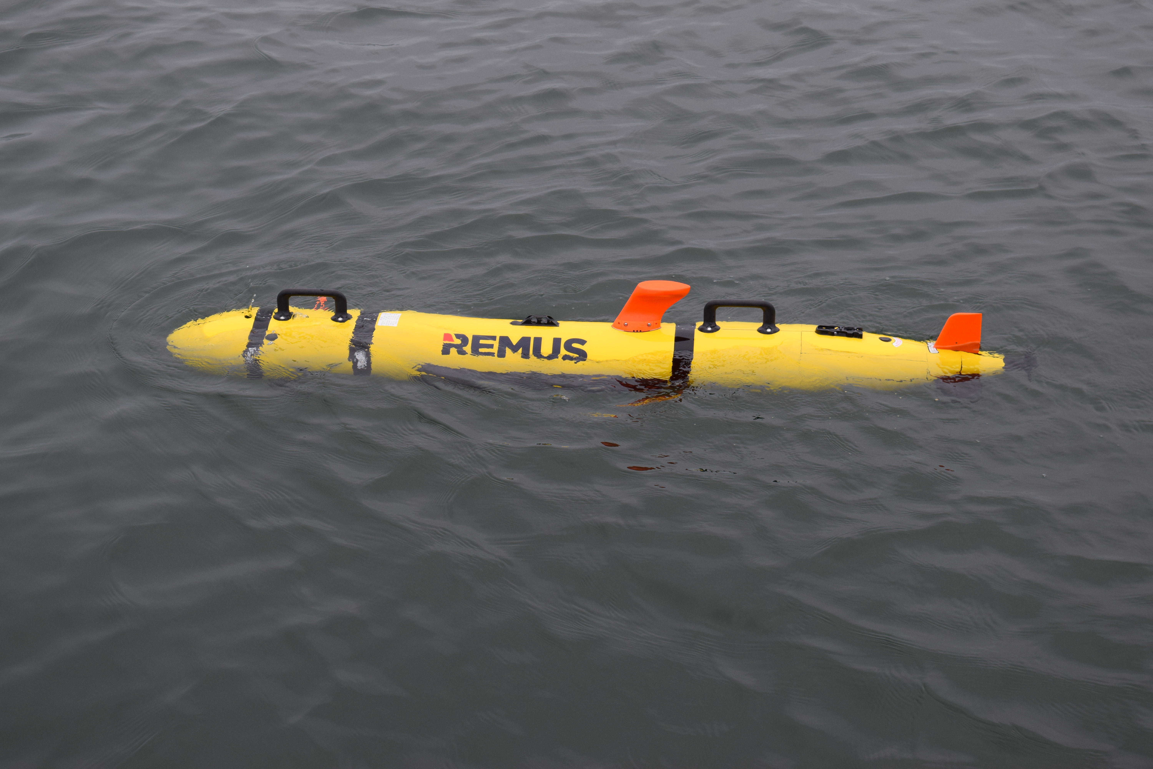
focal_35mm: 75
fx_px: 2402
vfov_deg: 18.2
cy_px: 384
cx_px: 576
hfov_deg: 27.0
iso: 250
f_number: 8
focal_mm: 50
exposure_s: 1/250
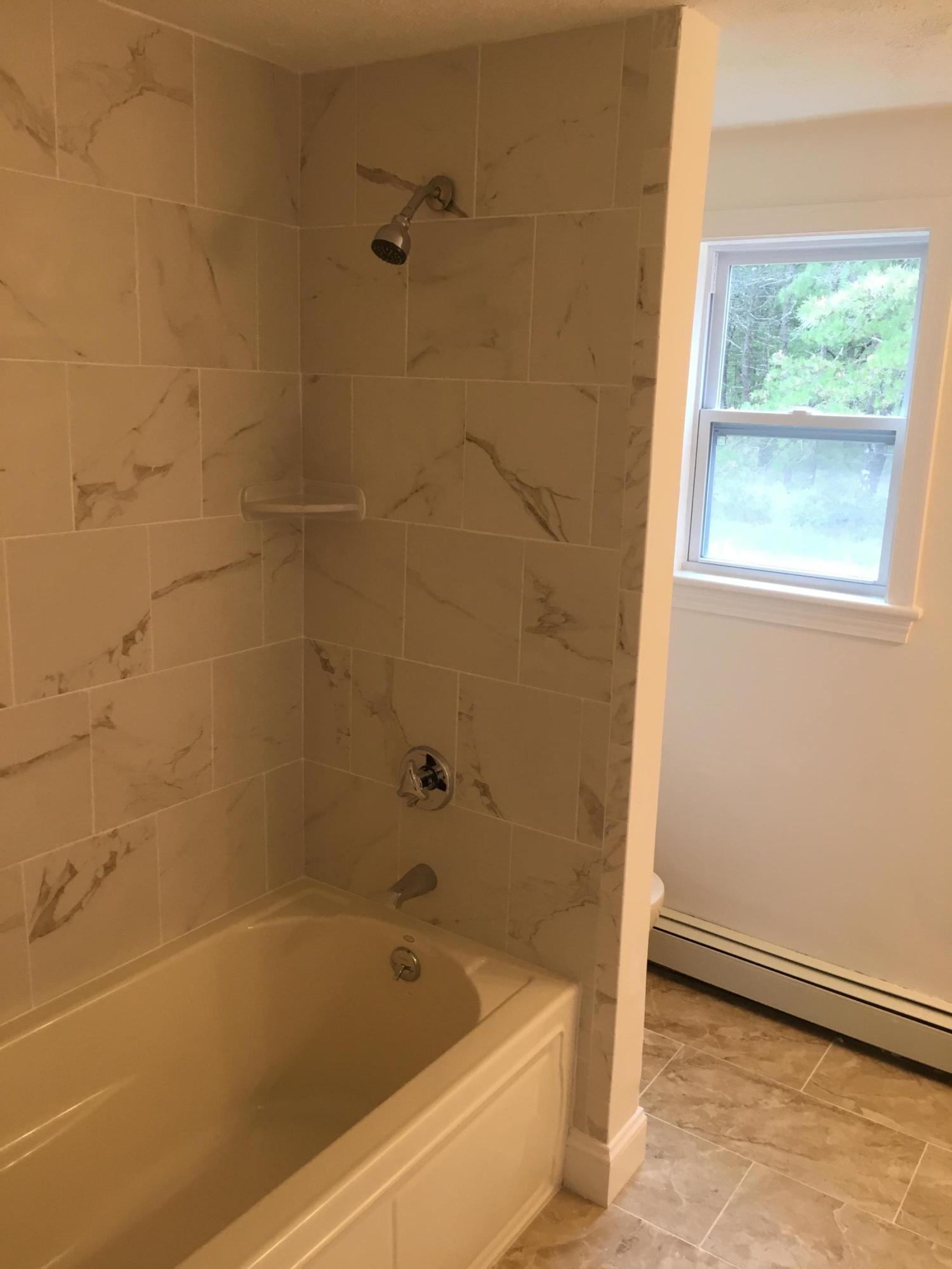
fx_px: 1063
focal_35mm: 29
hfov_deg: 48.2
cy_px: 634
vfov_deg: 61.7
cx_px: 476
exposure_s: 1/30
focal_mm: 4.15
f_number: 2.2
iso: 50
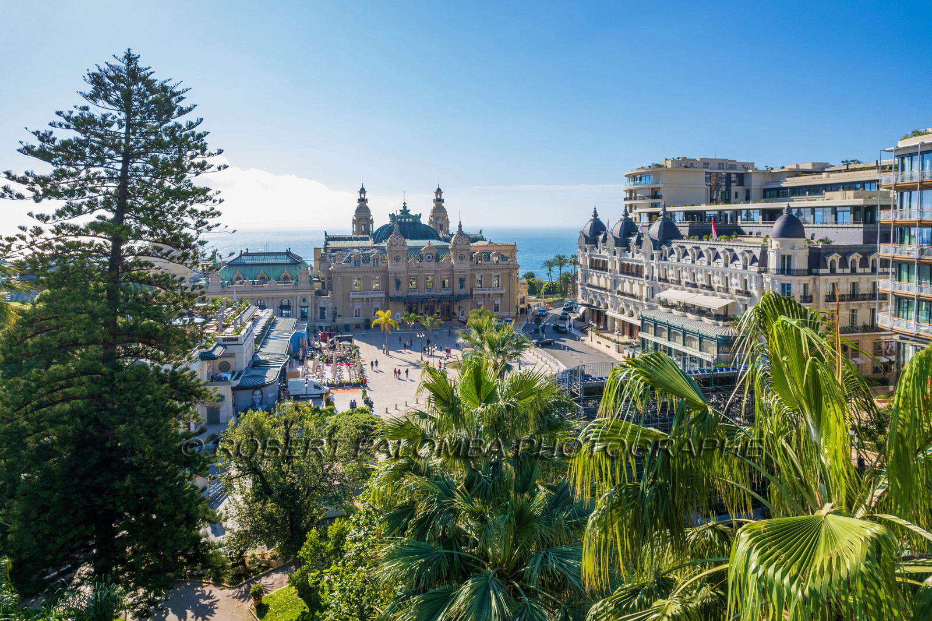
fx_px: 569
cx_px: 466
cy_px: 310
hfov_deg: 78.6
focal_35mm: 22
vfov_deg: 57.2
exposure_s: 1/1250
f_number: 2.8
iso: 100
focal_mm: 8.4
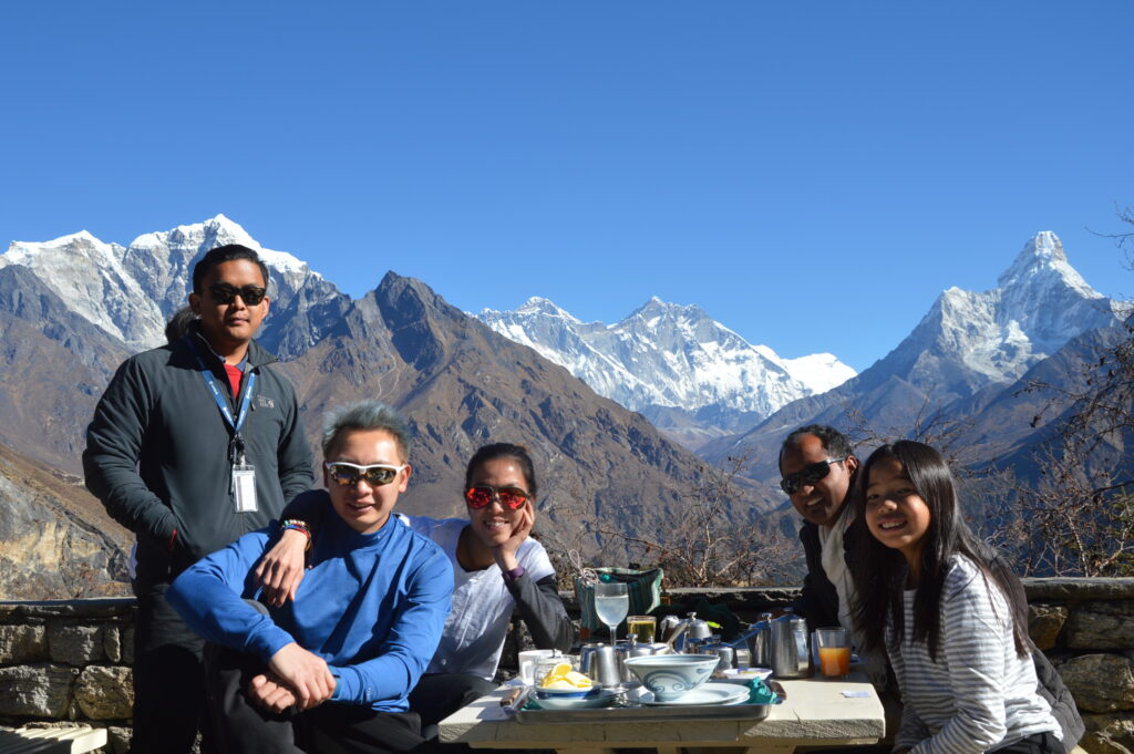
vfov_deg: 35.4
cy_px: 377
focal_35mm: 38
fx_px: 1180
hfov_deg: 51.3
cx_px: 567
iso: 100
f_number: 8
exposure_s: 1/250
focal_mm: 25
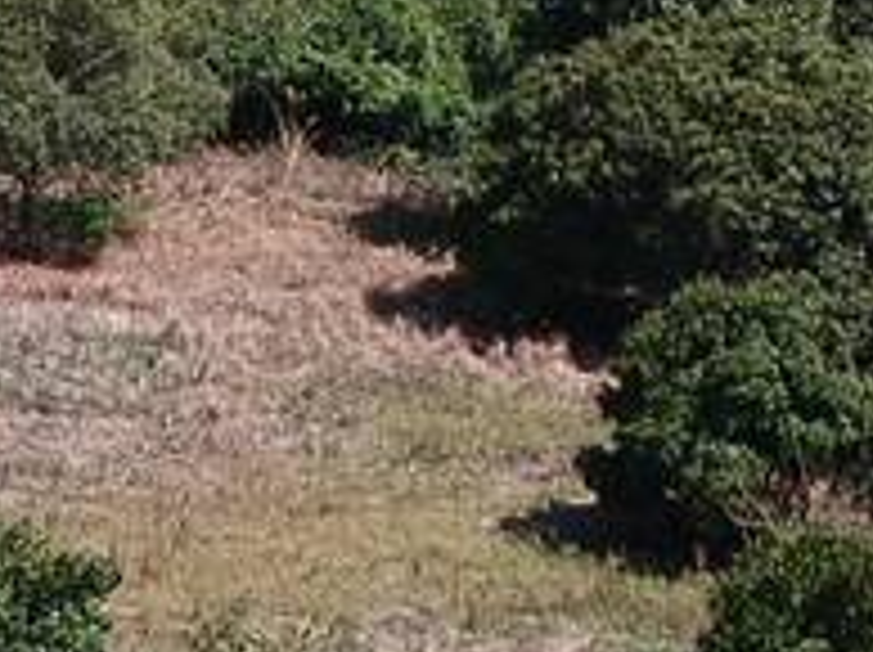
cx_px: -490
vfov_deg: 7.8
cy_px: 935
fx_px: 4685
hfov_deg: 10.2
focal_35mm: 186
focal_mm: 4.49
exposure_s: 1/1000
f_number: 2.6
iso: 100
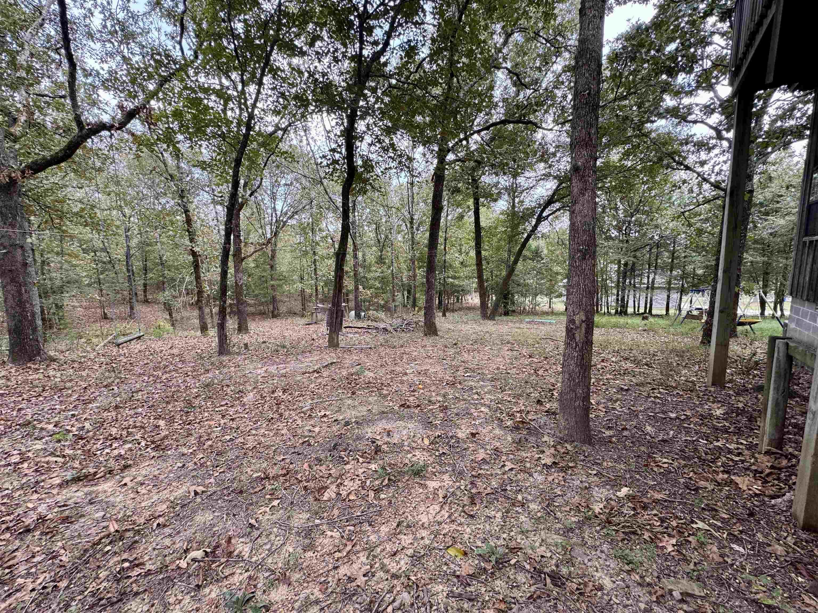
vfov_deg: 85.7
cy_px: 306
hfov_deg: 102.1
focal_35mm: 14
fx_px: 331
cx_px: 409
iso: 80
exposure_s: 1/99
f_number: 2.2
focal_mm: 2.22
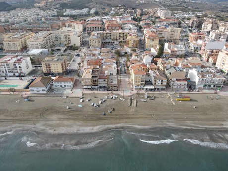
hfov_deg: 71.6
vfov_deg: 56.8
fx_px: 158
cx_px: 114
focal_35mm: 24
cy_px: 86
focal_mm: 4.5
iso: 100
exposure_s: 1/400
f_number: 2.8
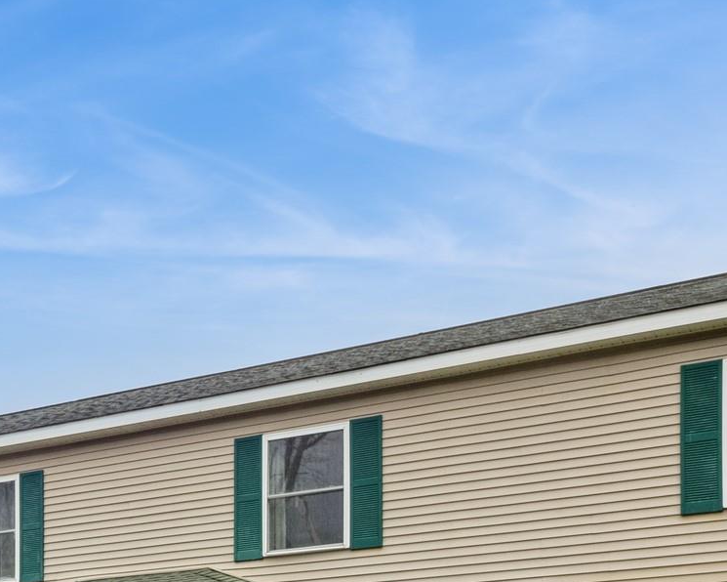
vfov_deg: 24.3
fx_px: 1269
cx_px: 73
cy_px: 621
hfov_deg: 30.5
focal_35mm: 59
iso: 200
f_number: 8
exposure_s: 1/200
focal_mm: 11
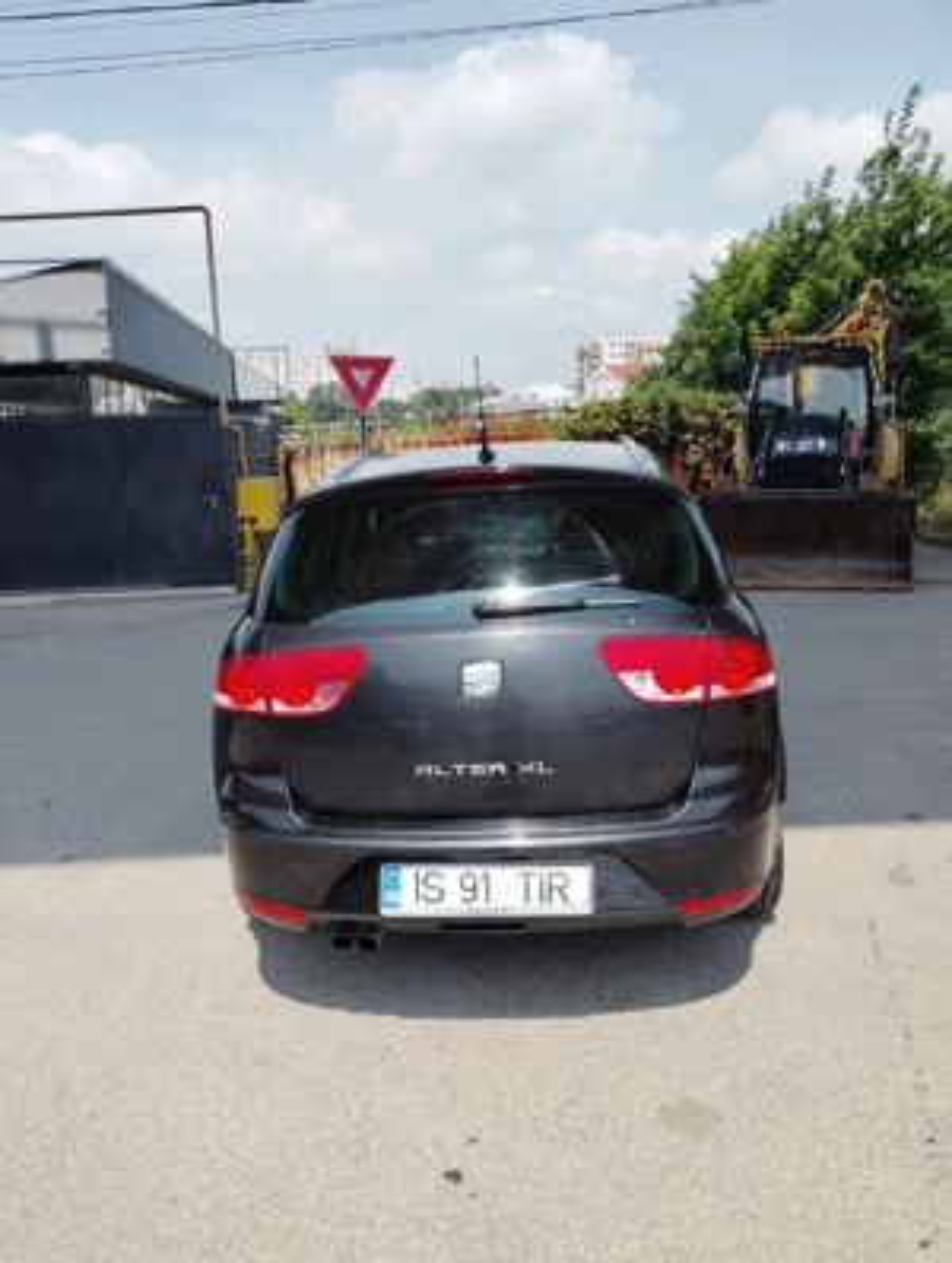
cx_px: 476
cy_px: 632
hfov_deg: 48.4
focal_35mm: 29
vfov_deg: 61.6
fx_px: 1060
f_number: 1.8
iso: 50
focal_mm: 4.25
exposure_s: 1/1173
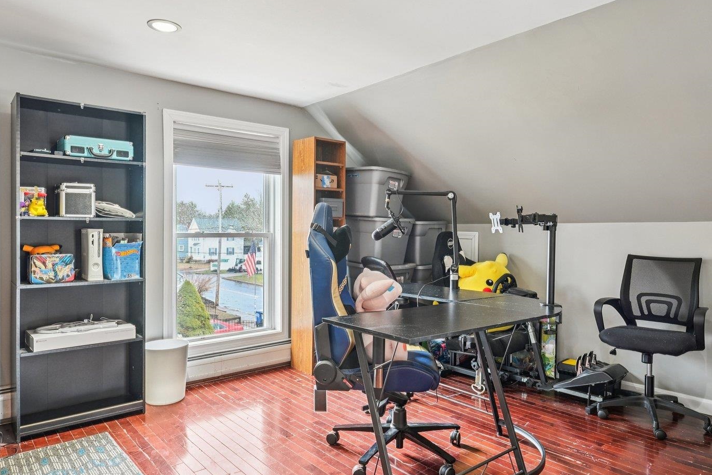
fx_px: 475
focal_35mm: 24
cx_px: 366
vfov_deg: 53.1
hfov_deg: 73.7
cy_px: 231
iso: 400
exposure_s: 1/3.33
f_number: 8
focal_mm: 16
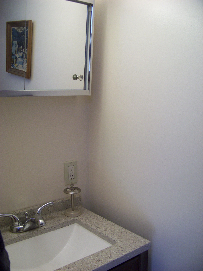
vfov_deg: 51.4
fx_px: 281
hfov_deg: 39.7
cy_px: 136
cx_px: 102
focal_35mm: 36
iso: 116
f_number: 2.8
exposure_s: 1/30
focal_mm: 5.85
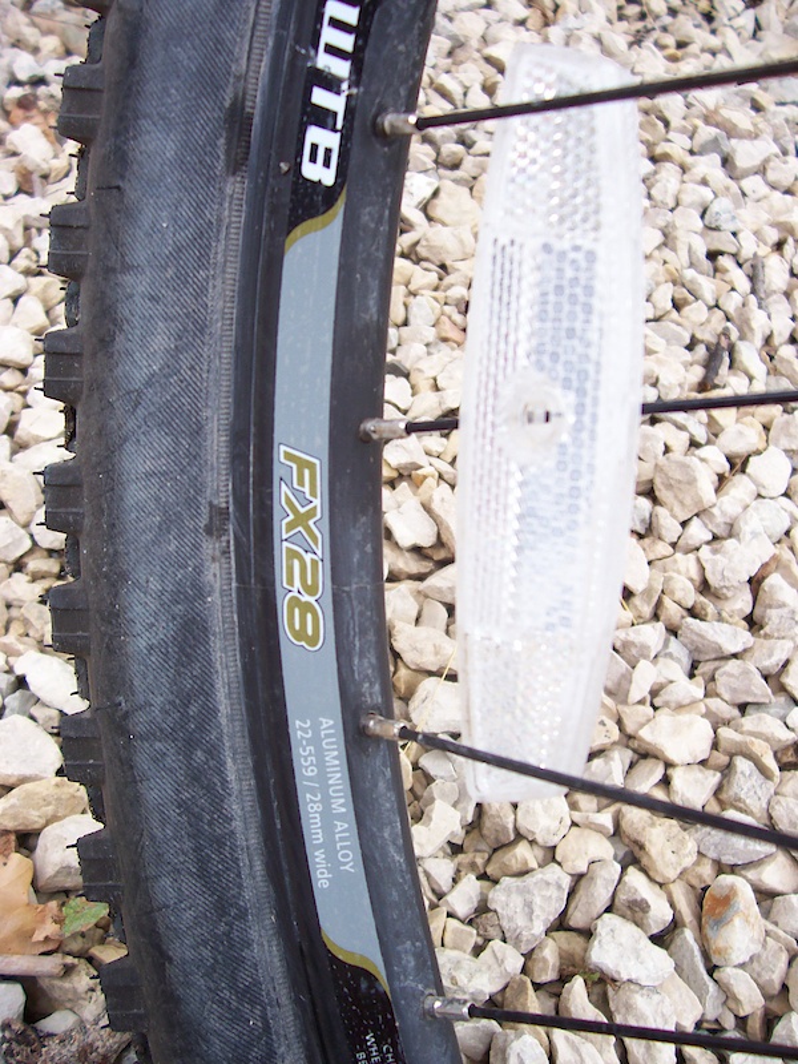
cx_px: 399
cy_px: 532
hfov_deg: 41.8
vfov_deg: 54.0
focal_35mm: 34
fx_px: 1045
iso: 80
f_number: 2.7
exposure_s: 1/177
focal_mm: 5.6
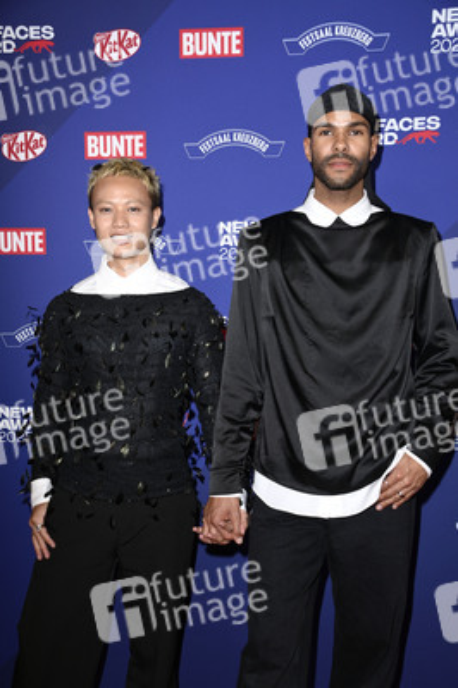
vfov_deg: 41.1
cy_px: 344
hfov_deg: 28.0
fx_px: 918
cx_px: 229
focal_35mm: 48
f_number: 6.3
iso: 500
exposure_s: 1/250
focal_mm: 48
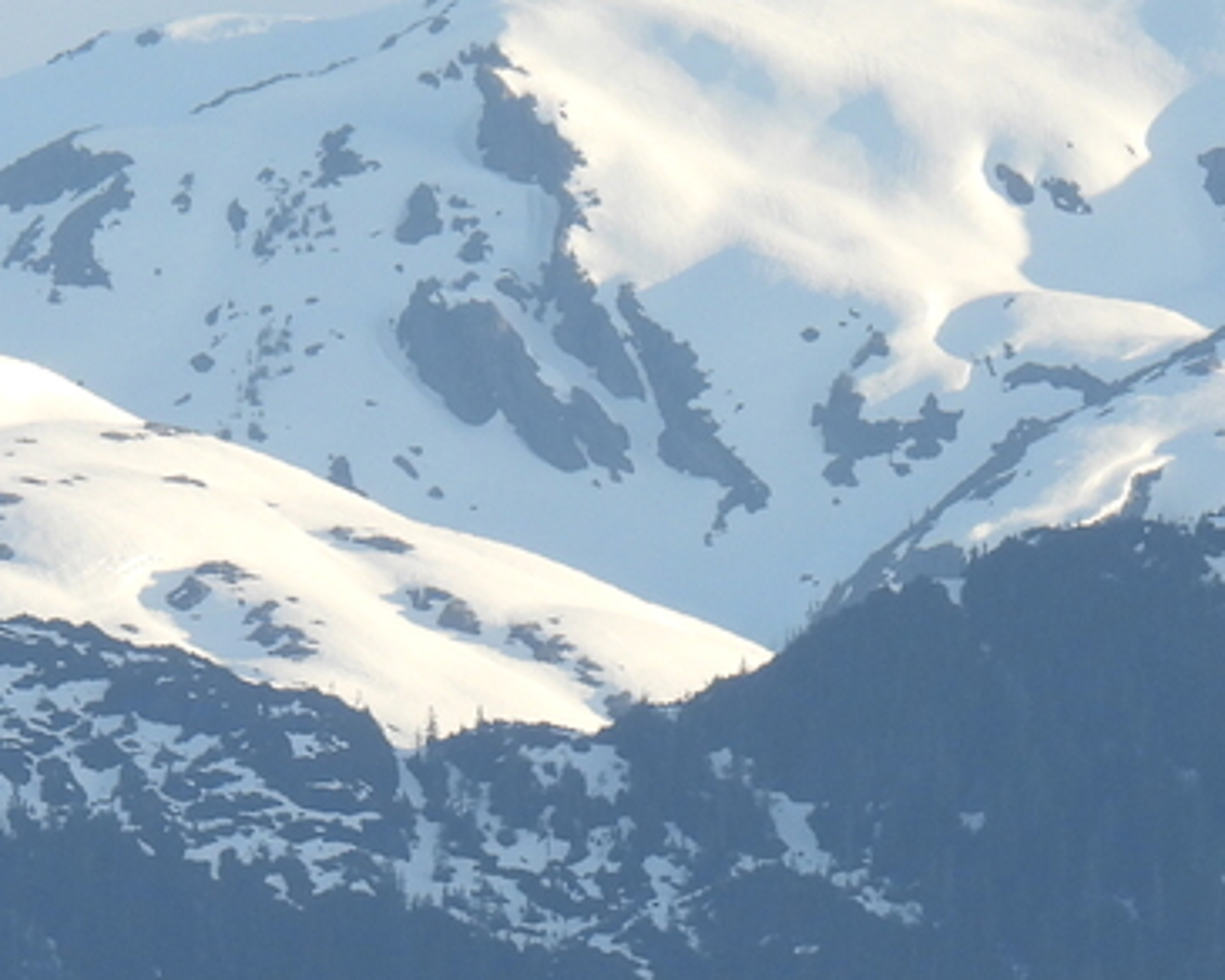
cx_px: 312
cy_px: 1282
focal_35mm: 1302
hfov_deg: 1.5
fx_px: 47204
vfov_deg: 1.2
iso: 100
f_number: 5
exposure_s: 1/320
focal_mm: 67.8
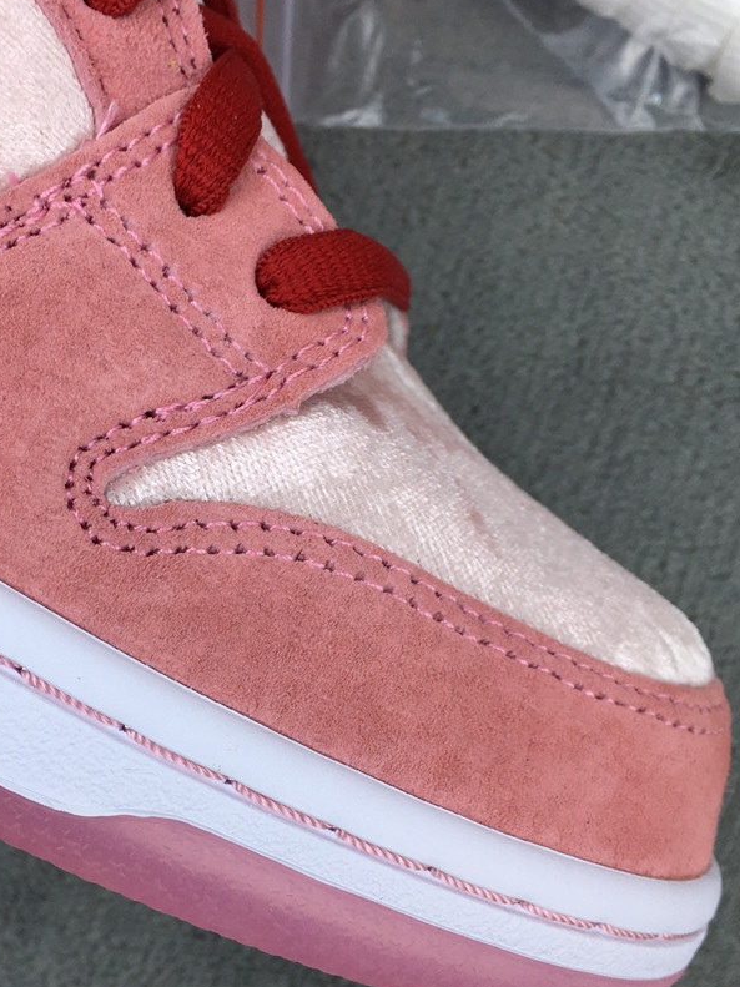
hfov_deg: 32.6
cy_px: 555
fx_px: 1254
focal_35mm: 44
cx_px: 246
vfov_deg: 42.9
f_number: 2.2
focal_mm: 4.15
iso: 32
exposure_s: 1/100
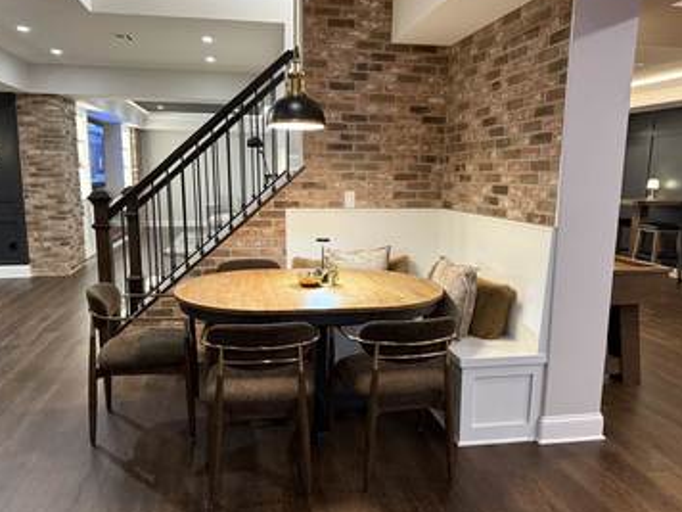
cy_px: 259
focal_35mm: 27
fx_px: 532
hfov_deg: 65.3
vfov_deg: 51.4
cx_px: 339
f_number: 1.78
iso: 800
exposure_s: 1/60
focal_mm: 6.76
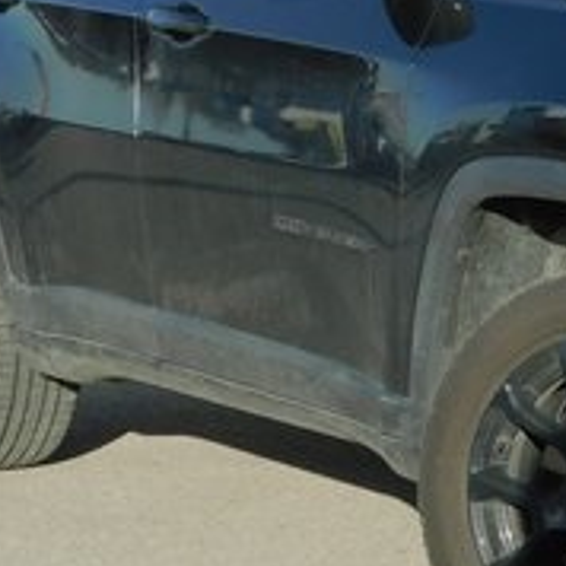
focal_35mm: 143
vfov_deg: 12.2
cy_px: 245
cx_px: 763
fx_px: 2645
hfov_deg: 11.8
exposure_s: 1/800
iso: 125
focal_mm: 8
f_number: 3.7
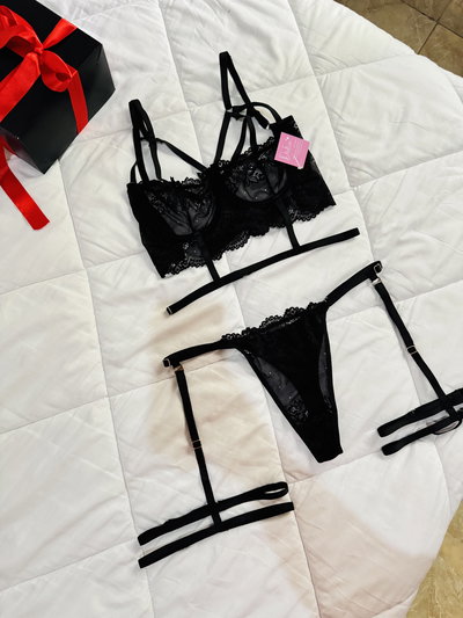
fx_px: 428
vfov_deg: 71.6
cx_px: 232
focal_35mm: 24
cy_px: 309
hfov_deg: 56.8
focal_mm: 6.76
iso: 640
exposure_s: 1/60
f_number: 1.78
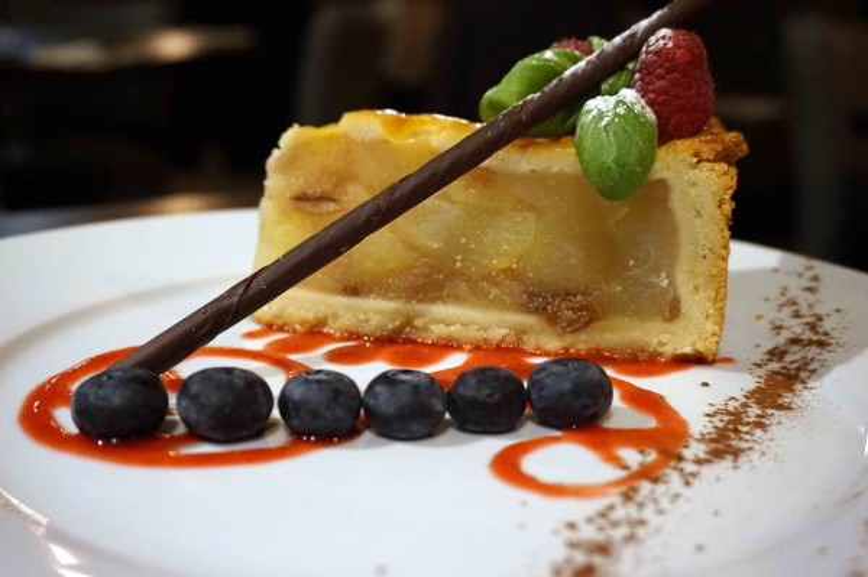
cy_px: 288
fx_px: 940
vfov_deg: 34.2
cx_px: 434
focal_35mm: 39
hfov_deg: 49.6
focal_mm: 26
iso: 3200
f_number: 4.5
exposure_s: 1/50
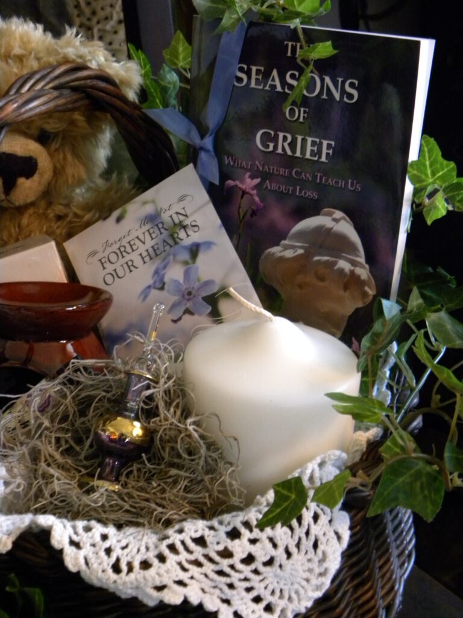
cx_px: 232
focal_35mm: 58
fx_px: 1034
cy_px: 309
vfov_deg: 33.2
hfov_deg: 25.2
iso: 400
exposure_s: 1/18.2
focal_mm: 10.3
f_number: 3.5
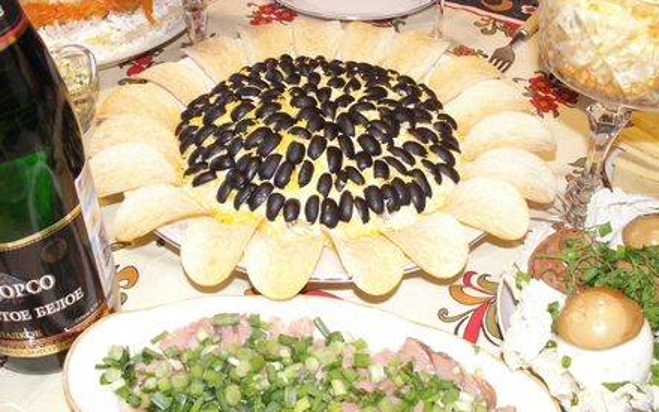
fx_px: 682
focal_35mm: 38
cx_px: 335
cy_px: 190
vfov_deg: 33.6
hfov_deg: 51.5
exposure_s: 1/40
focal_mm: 5.86
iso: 160
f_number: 2.8
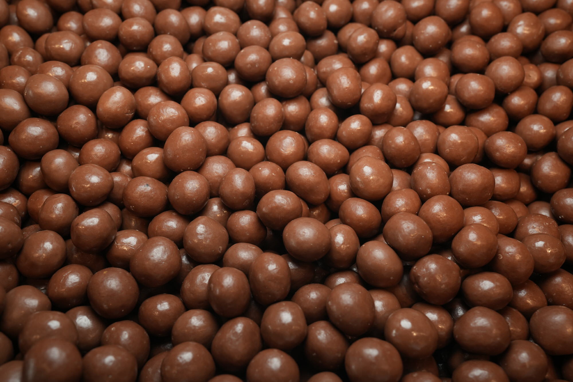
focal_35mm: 35
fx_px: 557
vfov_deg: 37.8
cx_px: 286
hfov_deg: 54.4
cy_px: 191
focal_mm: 35
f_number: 10
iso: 800
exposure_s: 1/125
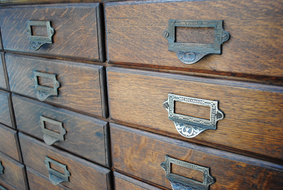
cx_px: 142
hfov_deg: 57.1
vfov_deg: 40.1
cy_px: 95
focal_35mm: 33
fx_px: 260
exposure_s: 1/40
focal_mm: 22
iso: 200
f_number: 4
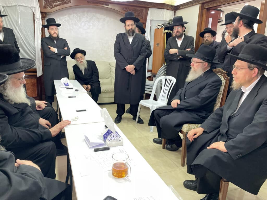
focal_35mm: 26
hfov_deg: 67.3
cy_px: 100
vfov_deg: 53.1
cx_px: 134
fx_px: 201
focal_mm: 4.2
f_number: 1.6
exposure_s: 1/100
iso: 125
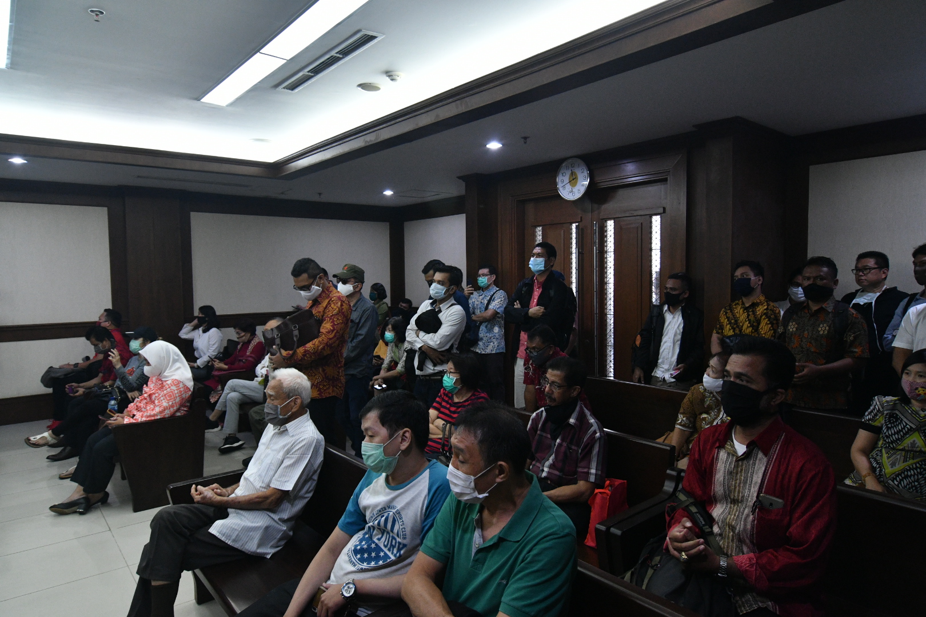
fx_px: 540
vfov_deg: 59.5
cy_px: 308
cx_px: 463
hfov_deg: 81.2
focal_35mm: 21
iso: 2000
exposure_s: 1/80
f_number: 5.6
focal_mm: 14
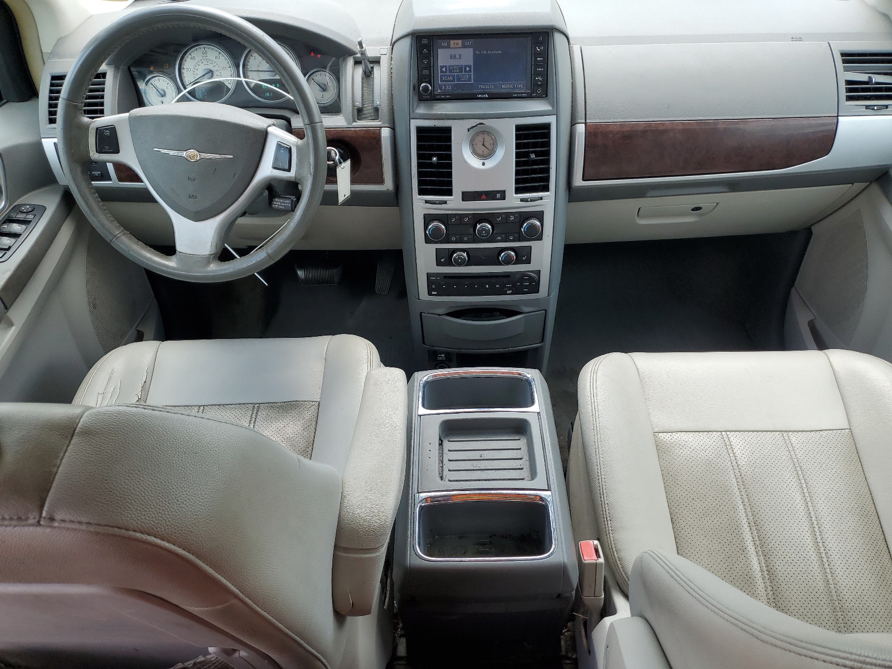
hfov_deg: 67.3
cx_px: 446
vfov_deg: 53.1
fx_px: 670
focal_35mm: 26
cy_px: 334
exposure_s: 1/370
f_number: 1.5
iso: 50
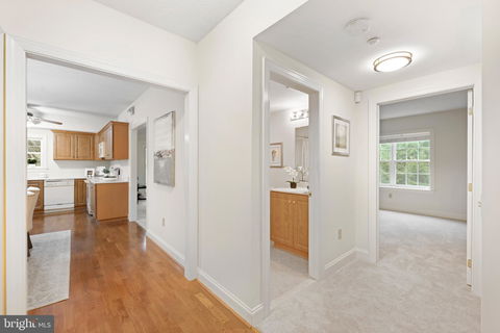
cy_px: 166
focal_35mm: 16
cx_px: 250
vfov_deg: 75.5
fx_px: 215
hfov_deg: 98.5
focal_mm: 15.5
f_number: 9
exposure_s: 2
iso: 160
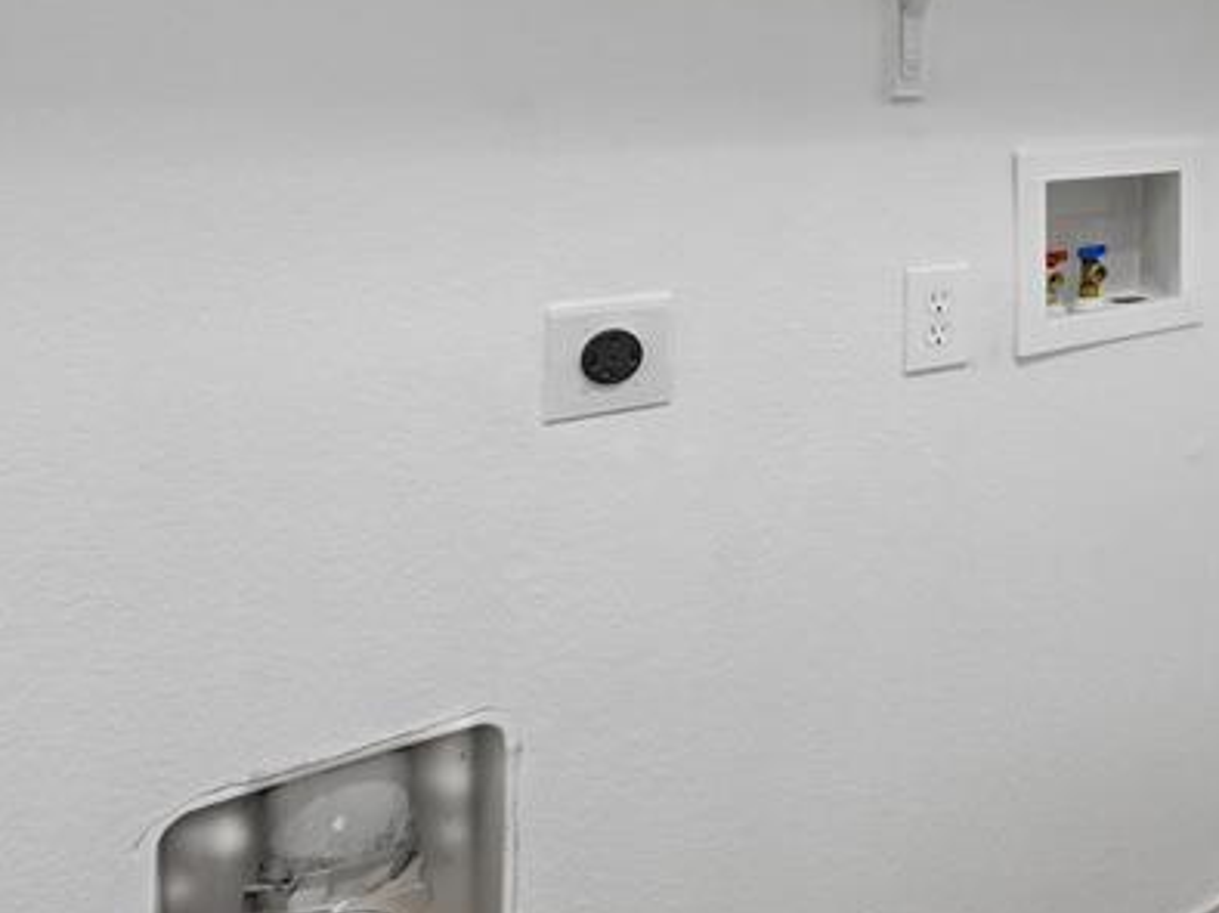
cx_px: 1303
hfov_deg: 42.7
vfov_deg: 36.1
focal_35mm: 35
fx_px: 1232
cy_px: -25
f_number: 7.1
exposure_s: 1/3200
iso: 1000
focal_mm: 14
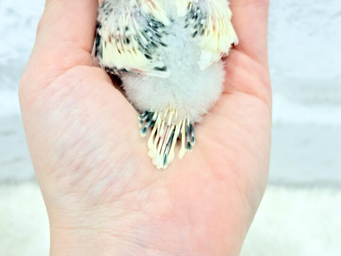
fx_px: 512
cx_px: 170
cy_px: 128
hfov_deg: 36.8
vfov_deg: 28.0
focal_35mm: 52
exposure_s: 1/100
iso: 80
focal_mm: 5.96
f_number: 1.6
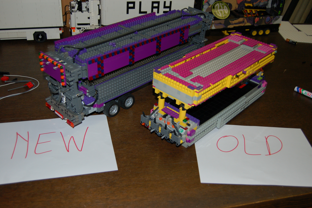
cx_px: 156
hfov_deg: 53.2
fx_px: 312
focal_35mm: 36
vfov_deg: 36.8
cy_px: 104
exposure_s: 1/60
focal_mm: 24
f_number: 4
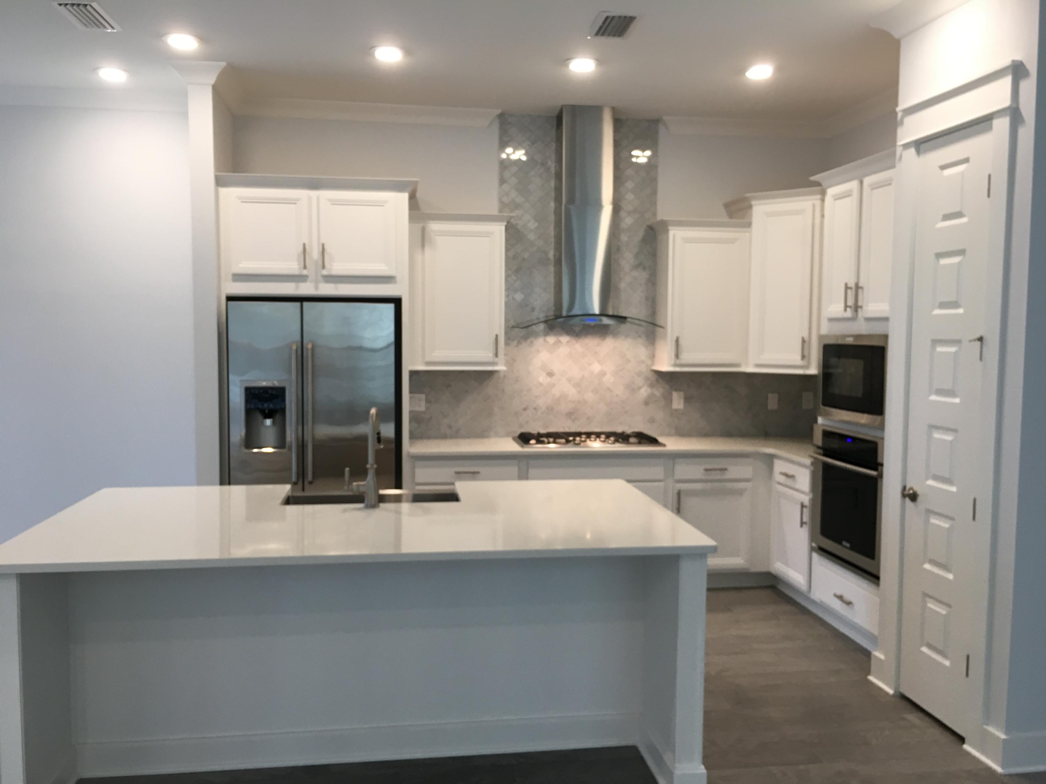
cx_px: 523
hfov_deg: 61.7
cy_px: 392
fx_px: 876
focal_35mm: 29
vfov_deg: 48.2
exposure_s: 1/30
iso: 32
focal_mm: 4.15
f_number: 2.2
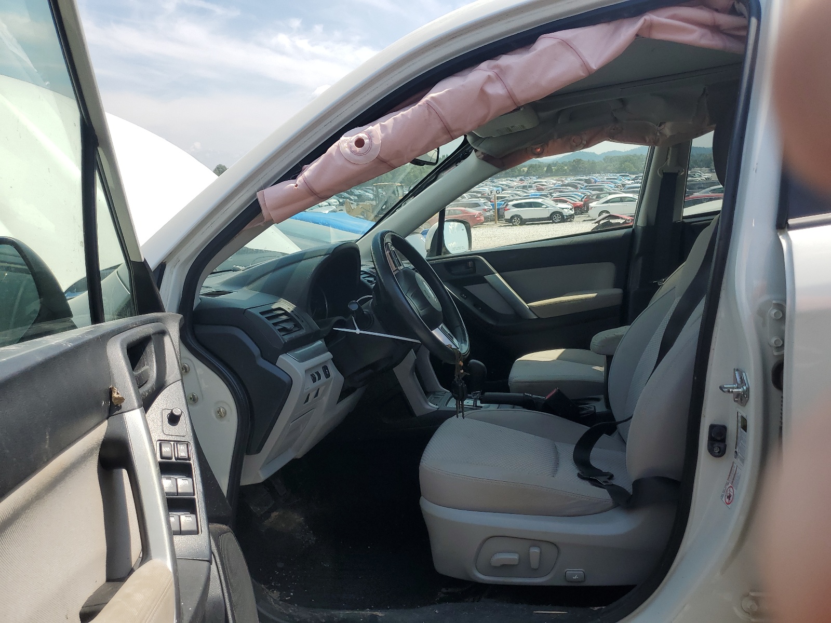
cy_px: 312
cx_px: 416
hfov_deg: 67.3
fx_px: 624
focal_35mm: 26
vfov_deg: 53.1
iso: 50
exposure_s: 1/2500
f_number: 1.5
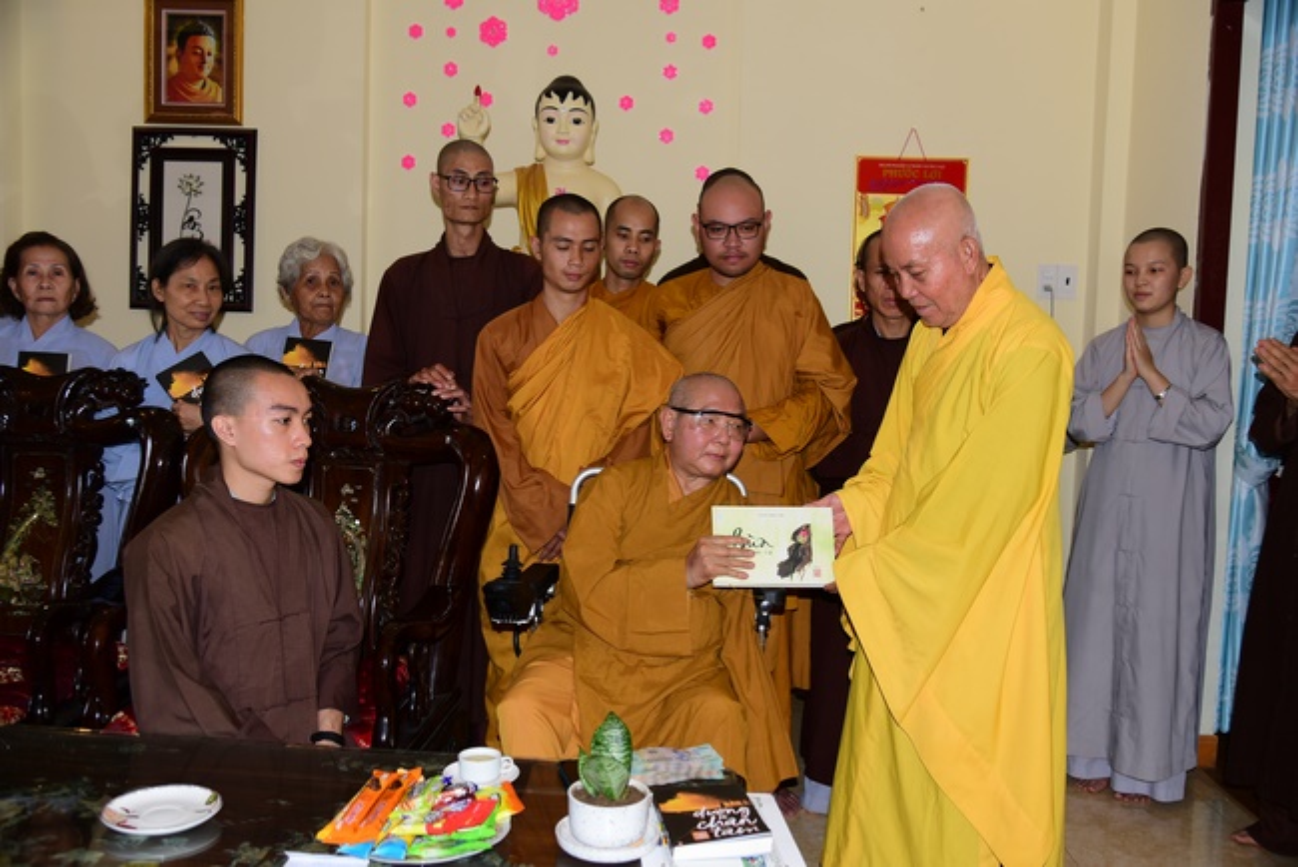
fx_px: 1118
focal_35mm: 31
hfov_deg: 60.3
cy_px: 434
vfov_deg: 42.4
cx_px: 649
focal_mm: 31
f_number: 4
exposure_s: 1/60
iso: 320
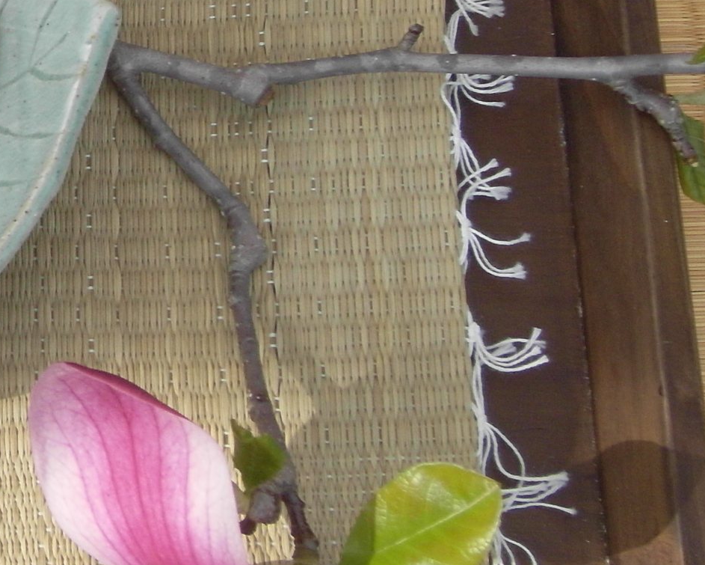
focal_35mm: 152
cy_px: 1
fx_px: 3173
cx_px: -308
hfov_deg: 12.2
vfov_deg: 10.1
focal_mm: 9.6
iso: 80
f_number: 3.7
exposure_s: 1/500
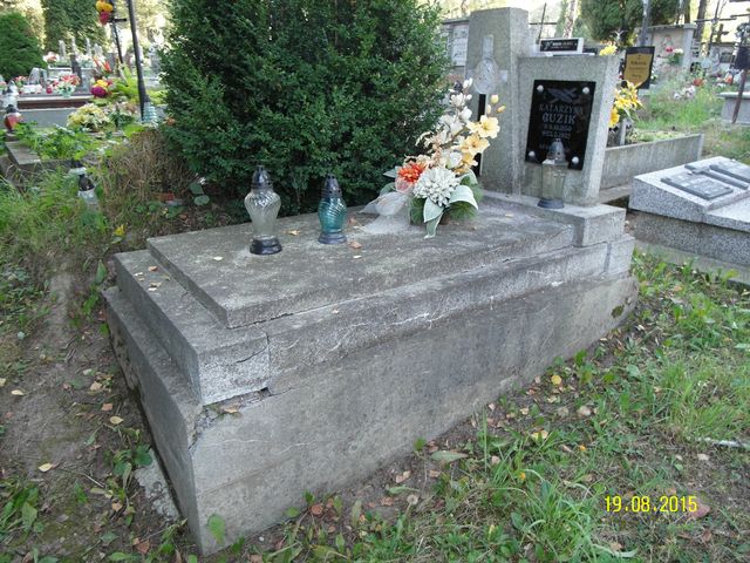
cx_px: 375
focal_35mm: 24
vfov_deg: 56.8
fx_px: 520
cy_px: 282
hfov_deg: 71.6
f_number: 2.5
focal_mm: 5.2
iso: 120
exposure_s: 1/45
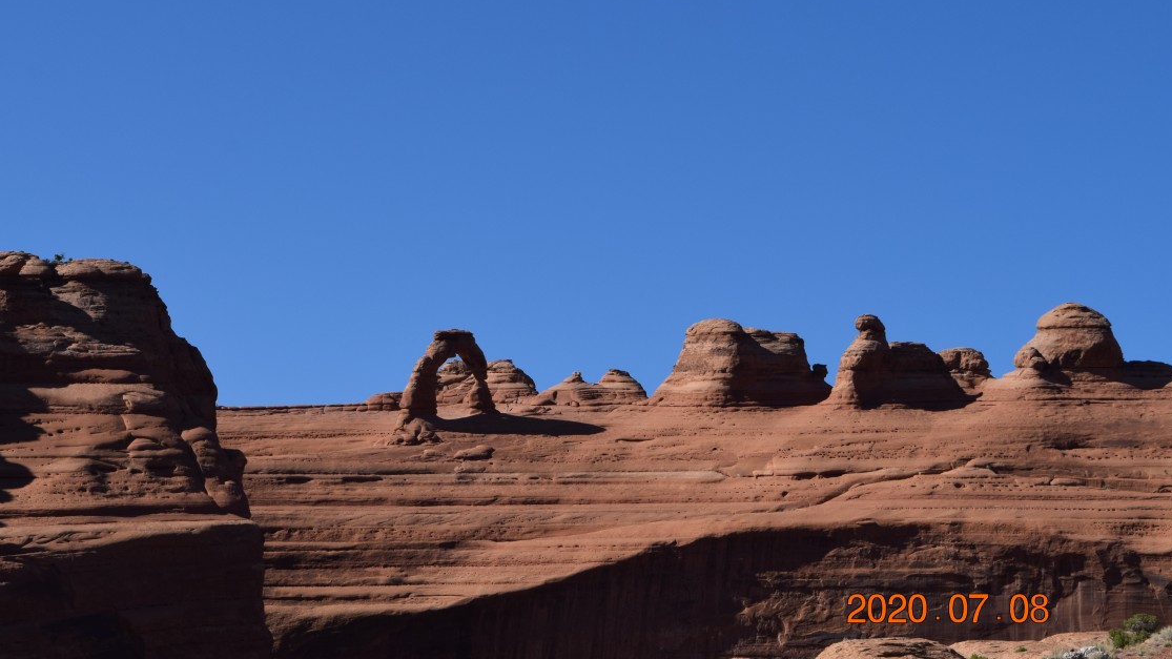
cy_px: 207
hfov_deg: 20.4
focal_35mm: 105
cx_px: 474
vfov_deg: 11.6
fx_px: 3251
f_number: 10
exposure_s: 1/400
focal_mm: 55
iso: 200
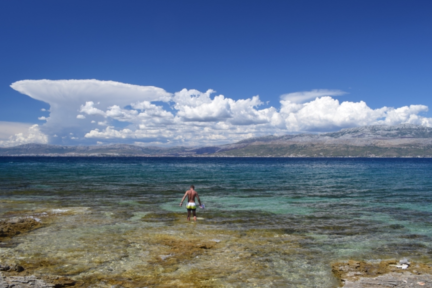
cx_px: 218
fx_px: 384
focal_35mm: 32
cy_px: 151
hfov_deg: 58.7
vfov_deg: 41.1
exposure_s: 1/100
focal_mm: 18
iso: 160
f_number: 10
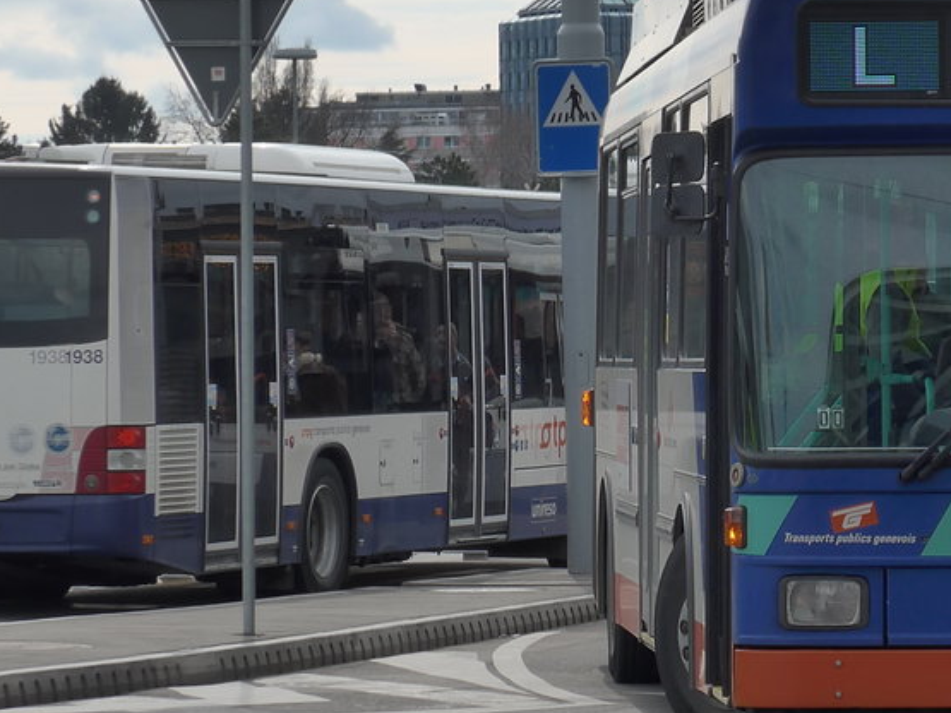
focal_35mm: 238
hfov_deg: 8.3
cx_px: 937
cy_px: 285
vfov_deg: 6.2
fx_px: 6537
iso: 160
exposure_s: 1/800
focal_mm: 21.6
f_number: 5
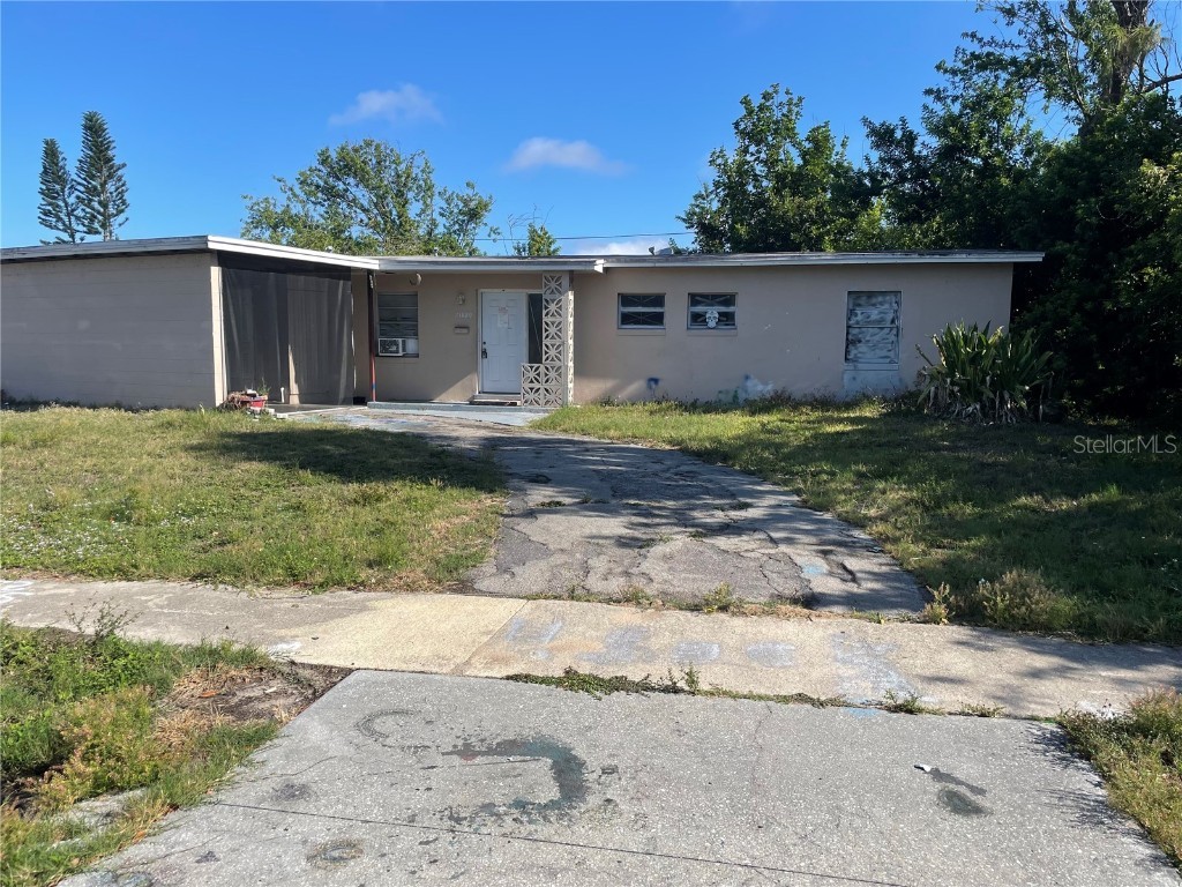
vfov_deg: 53.1
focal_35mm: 26
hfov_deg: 67.3
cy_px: 444
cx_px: 591
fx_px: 888
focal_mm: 4.2
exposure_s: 1/2747
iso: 32
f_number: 1.6
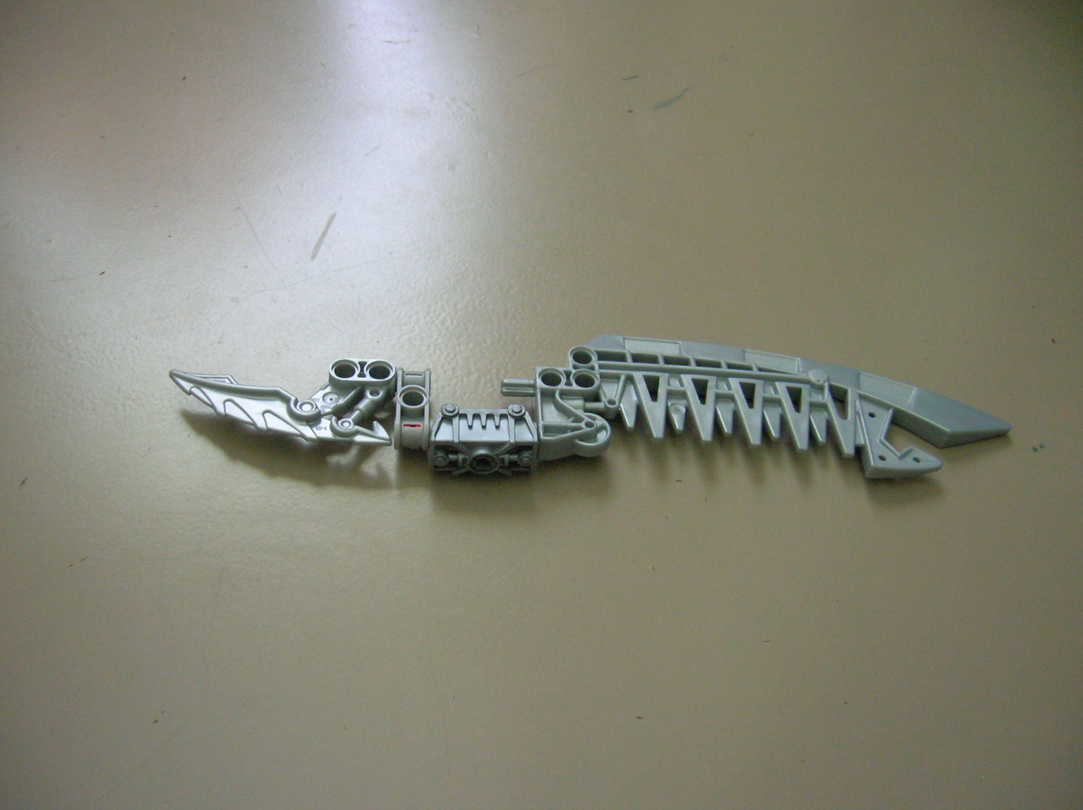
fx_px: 1063
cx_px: 542
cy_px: 405
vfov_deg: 41.7
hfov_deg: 54.0
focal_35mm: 34
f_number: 2.9
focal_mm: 5.7
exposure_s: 1/1.9
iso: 200
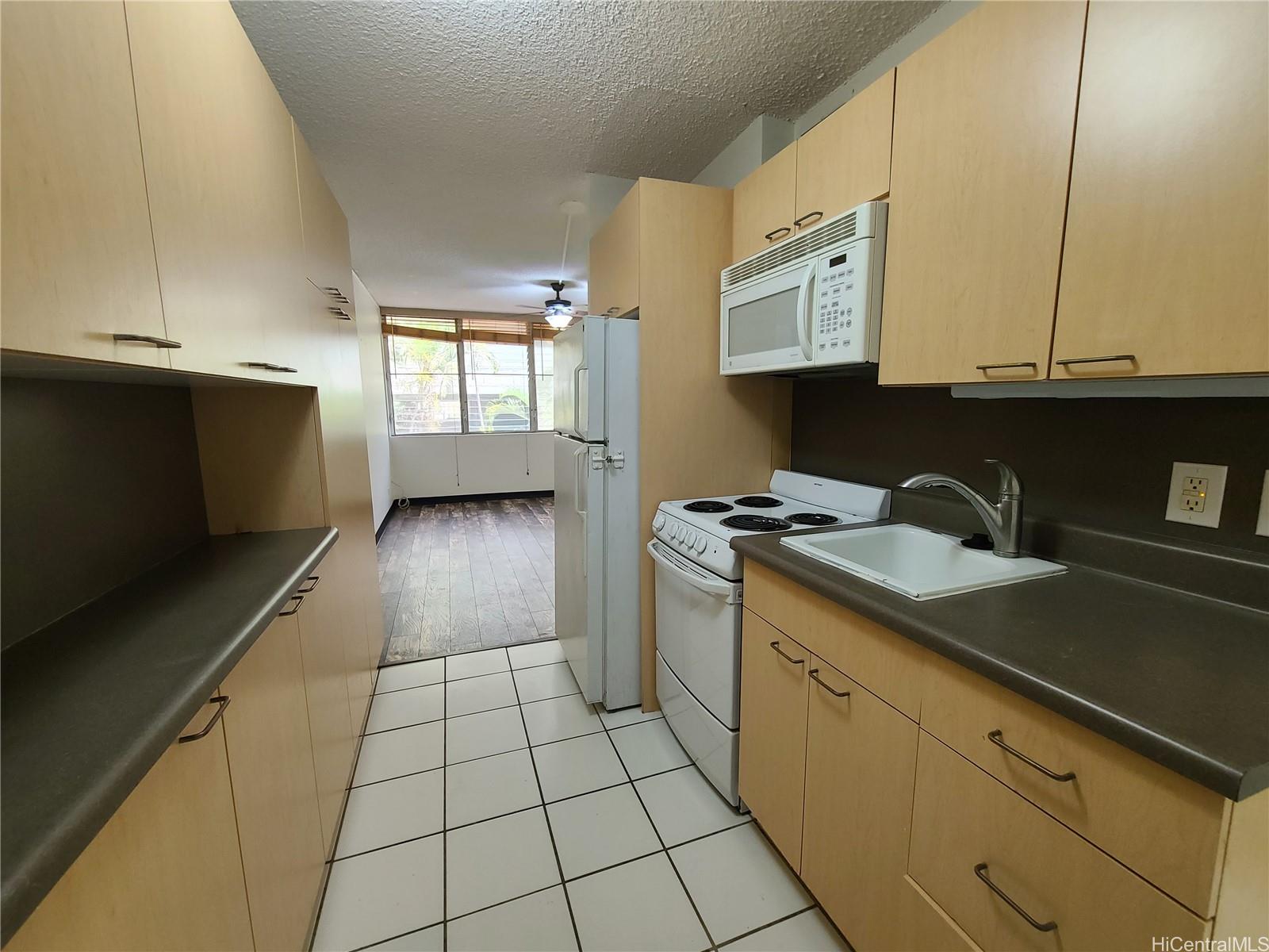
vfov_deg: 89.9
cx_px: 634
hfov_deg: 106.2
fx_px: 477
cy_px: 476
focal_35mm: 13
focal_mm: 2.2
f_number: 2.2
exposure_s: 1/60
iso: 320
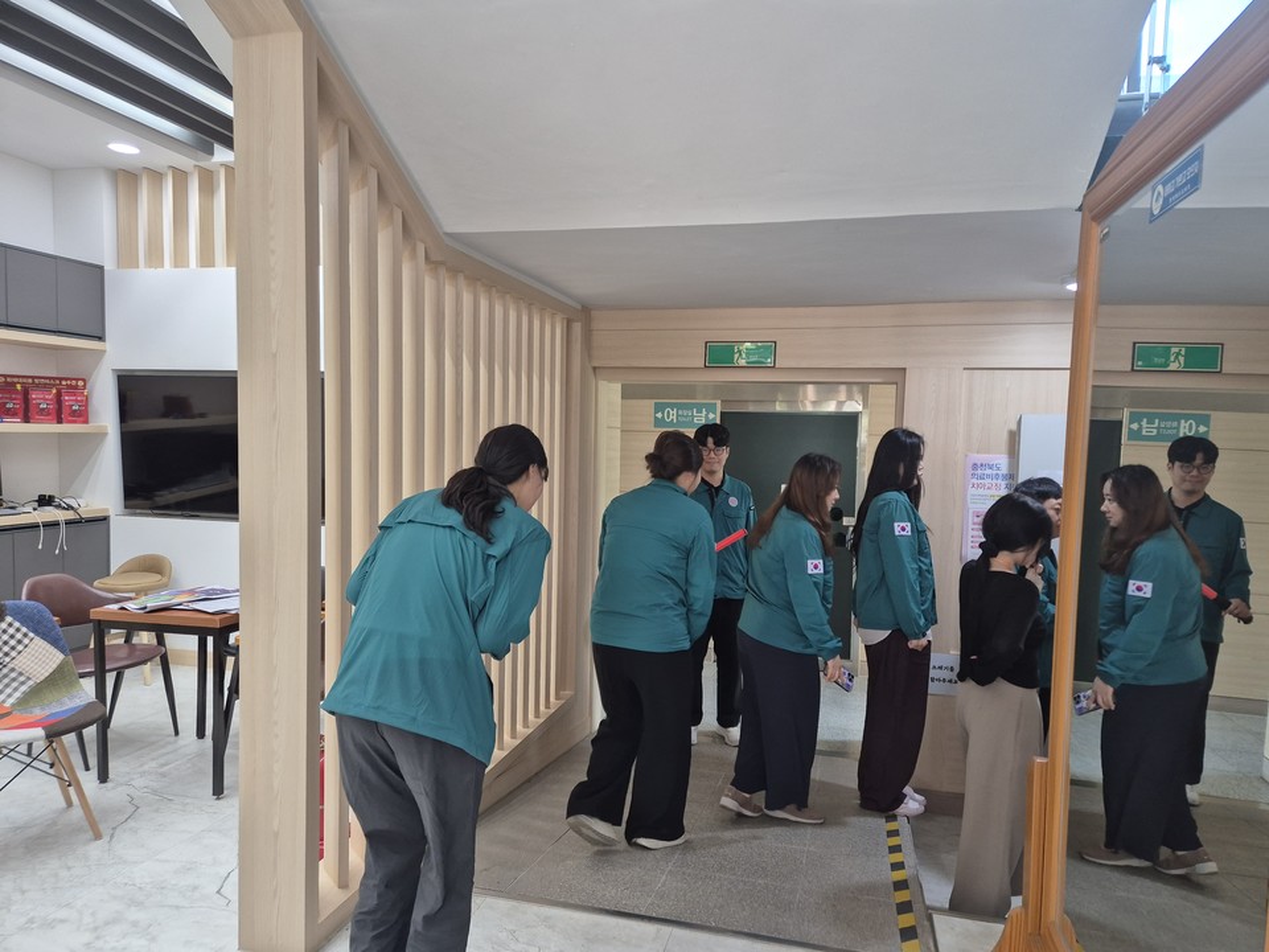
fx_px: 843
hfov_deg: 73.9
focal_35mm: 23
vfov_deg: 58.9
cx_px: 634
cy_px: 476
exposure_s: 1/120
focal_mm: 5.4
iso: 125
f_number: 1.8
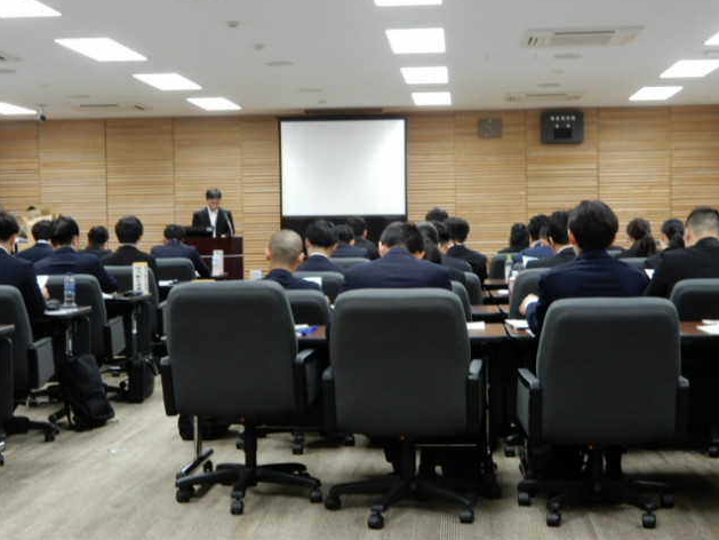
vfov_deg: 25.2
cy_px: 268
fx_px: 1205
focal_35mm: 58
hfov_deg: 33.2
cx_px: 364
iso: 400
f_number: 4.5
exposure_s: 1/25
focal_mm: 10.2
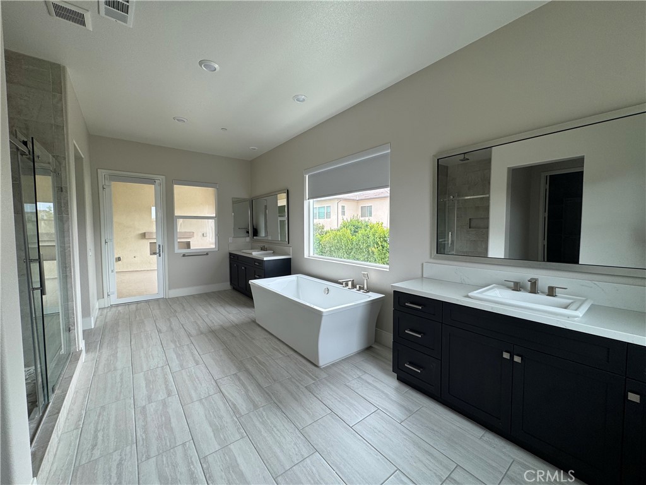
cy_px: 242
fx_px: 261
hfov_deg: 102.1
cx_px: 323
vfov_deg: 85.7
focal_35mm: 14
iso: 50
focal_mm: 2.22
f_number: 2.2
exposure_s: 1/99
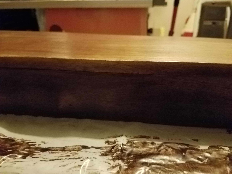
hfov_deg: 67.3
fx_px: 174
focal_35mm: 26
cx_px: 116
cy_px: 87
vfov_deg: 53.1
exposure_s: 1/10
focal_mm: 4.2
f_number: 1.7
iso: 1000
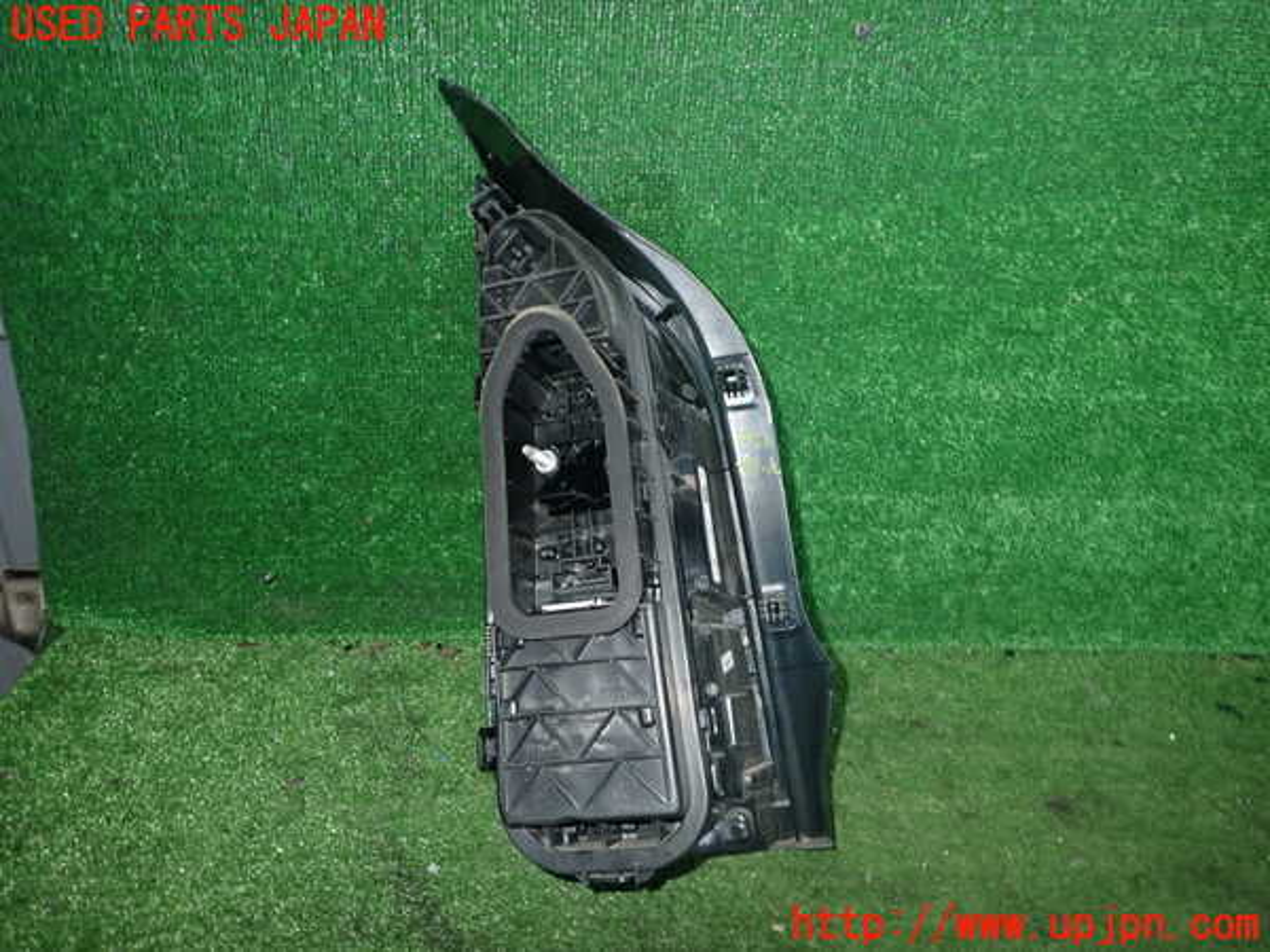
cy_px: 476
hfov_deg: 69.4
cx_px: 635
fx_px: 917
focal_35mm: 25
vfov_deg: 54.9
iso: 250
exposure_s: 1/30
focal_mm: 4.5
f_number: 5.6
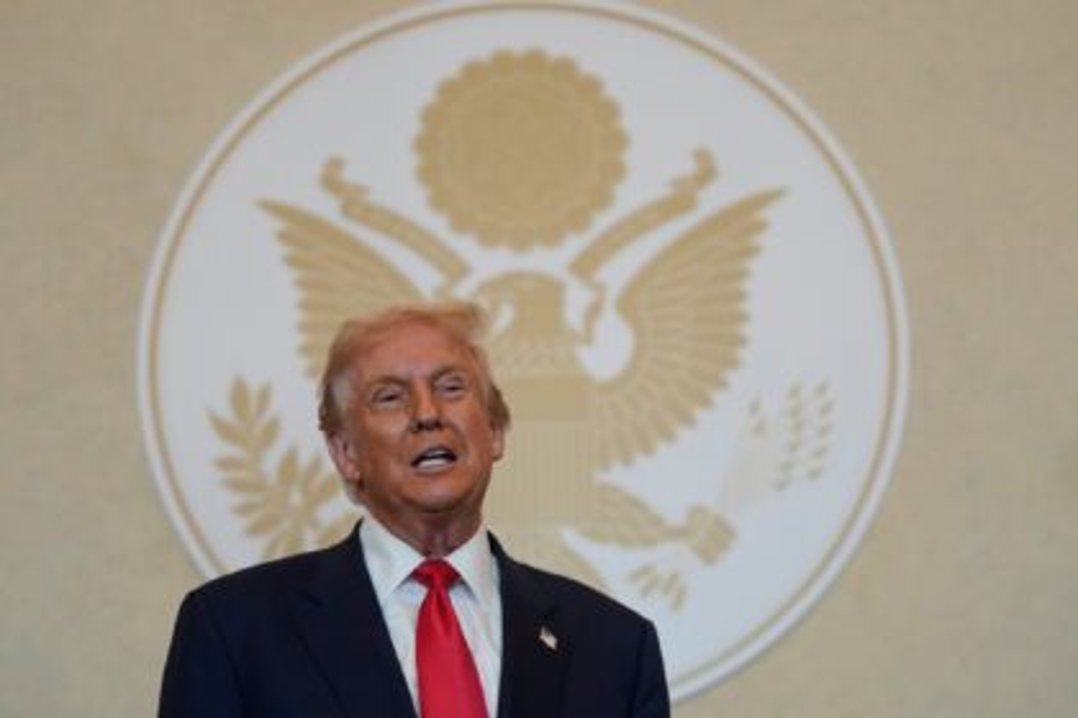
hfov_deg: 12.2
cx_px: 539
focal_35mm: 169
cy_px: 359
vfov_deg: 8.1
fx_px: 5060
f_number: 2.8
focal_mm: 113
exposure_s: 1/400
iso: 1250
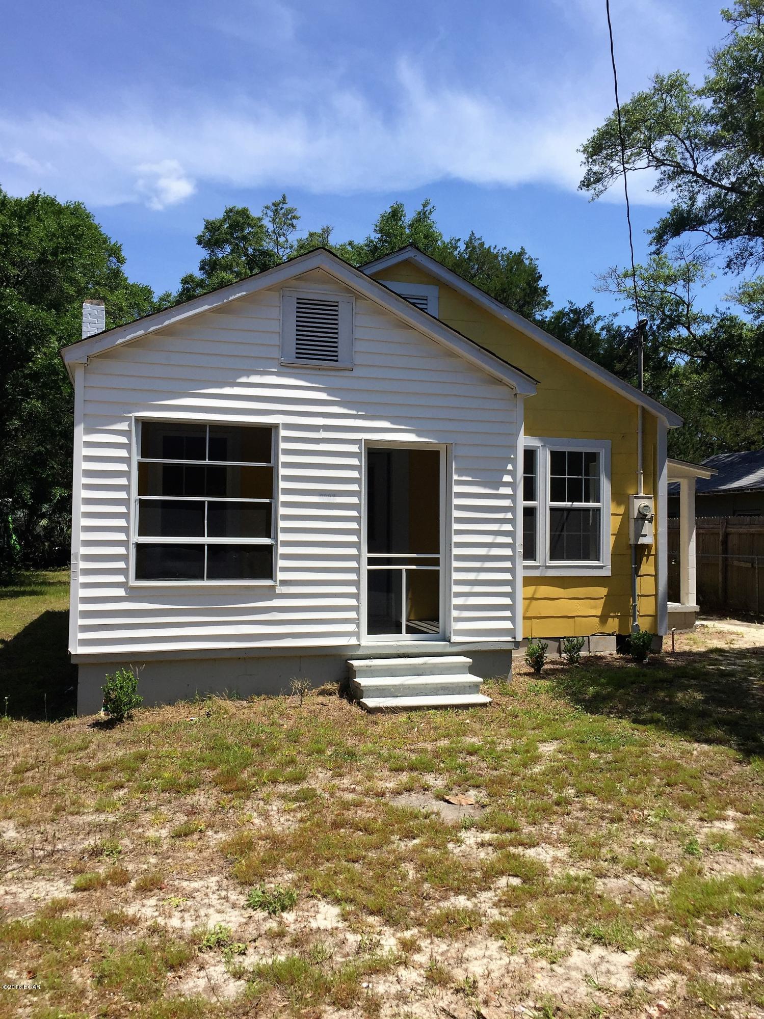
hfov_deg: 48.2
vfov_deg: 61.7
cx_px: 382
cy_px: 510
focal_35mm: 29
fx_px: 854
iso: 32
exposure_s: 1/2198
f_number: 2.2
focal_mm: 4.15
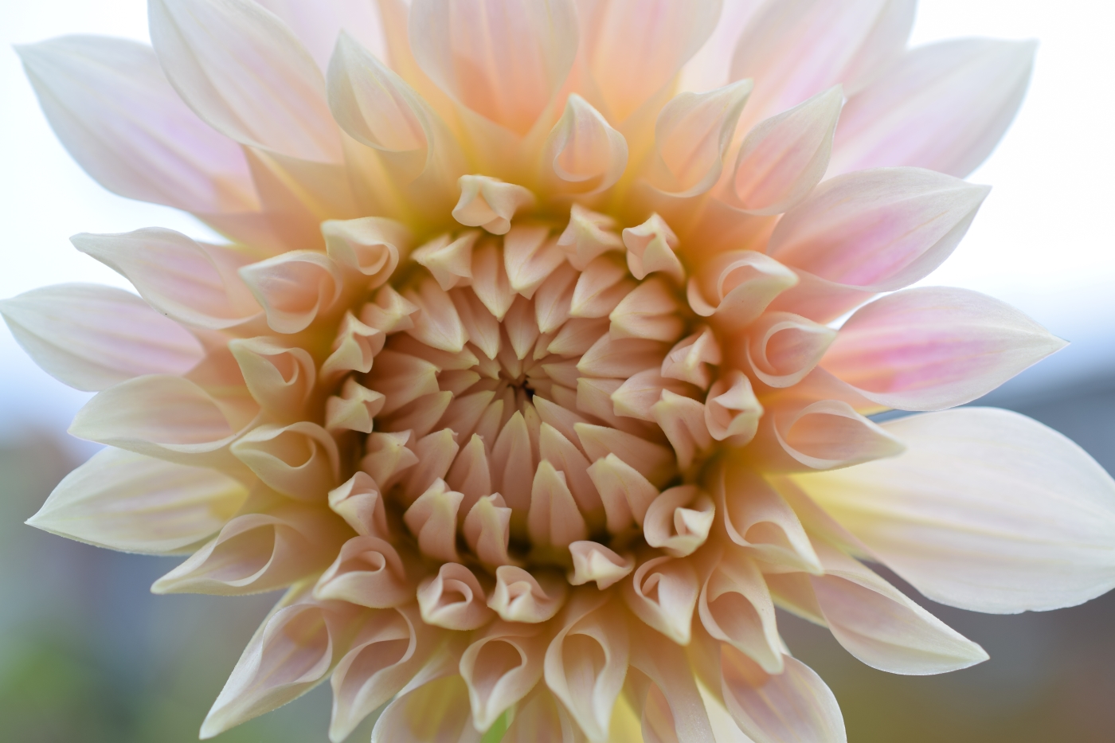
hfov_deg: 33.4
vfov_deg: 22.6
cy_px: 372
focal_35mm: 60
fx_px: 1858
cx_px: 558
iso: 100
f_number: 4.5
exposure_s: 1/250
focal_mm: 40
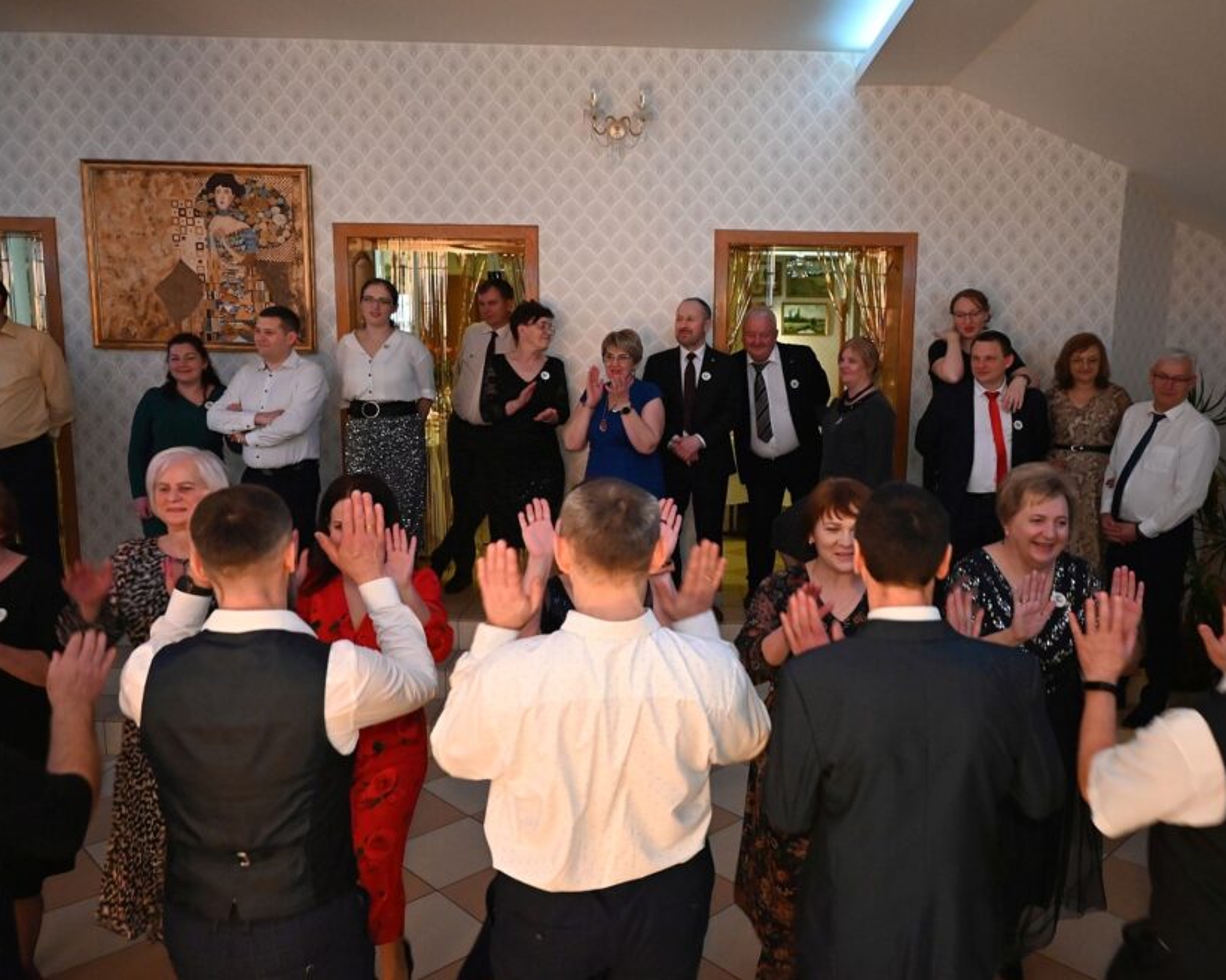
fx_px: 1037
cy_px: 477
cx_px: 707
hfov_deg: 60.9
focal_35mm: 29
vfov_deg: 50.6
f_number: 4
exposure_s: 1/60
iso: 5600
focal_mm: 24.5
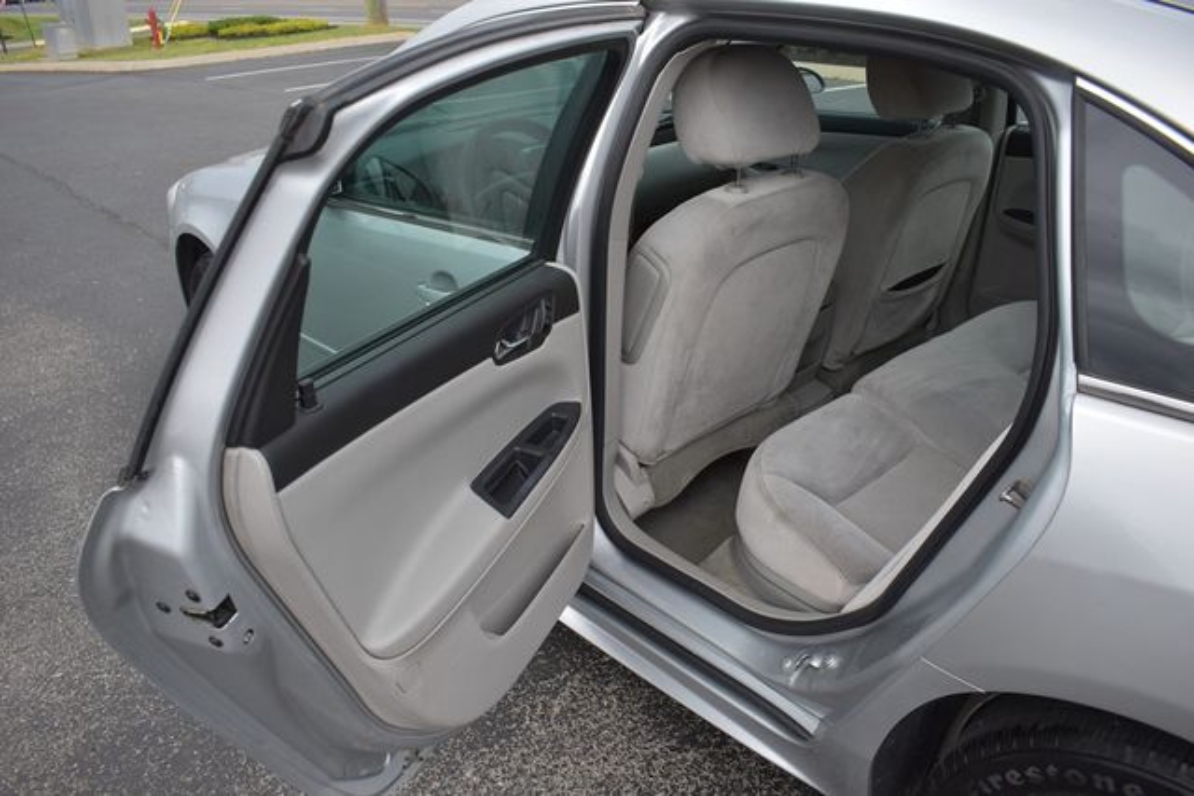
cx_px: 597
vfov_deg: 48.0
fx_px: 896
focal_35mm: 27
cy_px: 398
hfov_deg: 67.4
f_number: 5
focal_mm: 18
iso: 400
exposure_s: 1/250
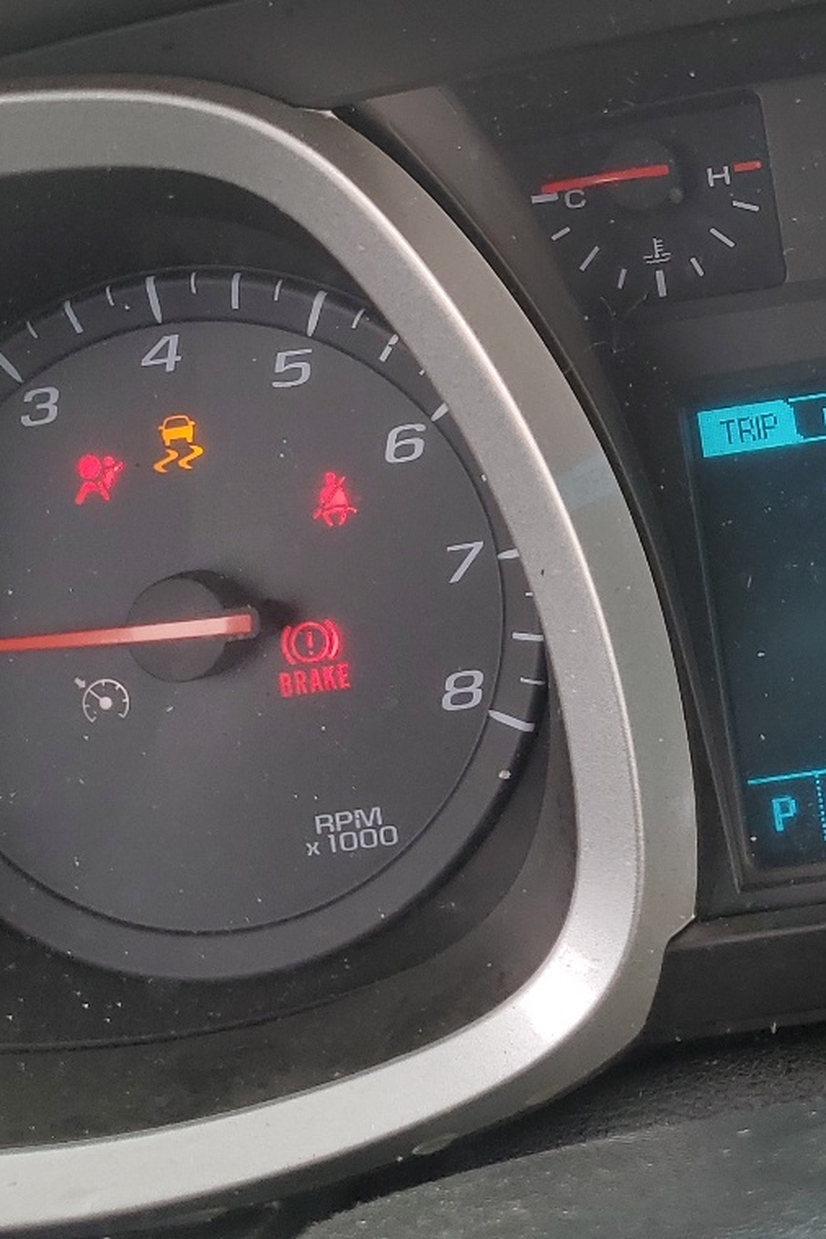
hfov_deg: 23.2
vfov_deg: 34.1
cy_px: 274
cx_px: 743
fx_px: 1962
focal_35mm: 57
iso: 50
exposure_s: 1/244
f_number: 1.5
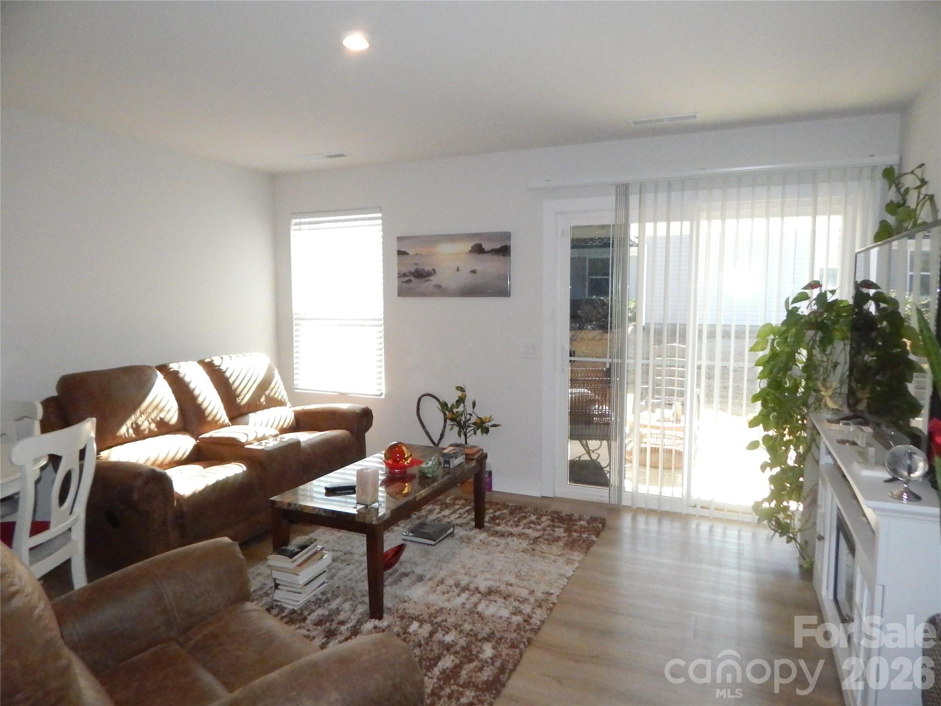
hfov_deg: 73.9
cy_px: 353
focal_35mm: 23
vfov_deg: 58.9
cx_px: 470
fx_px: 625
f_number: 3
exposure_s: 1/800
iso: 1600
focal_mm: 4
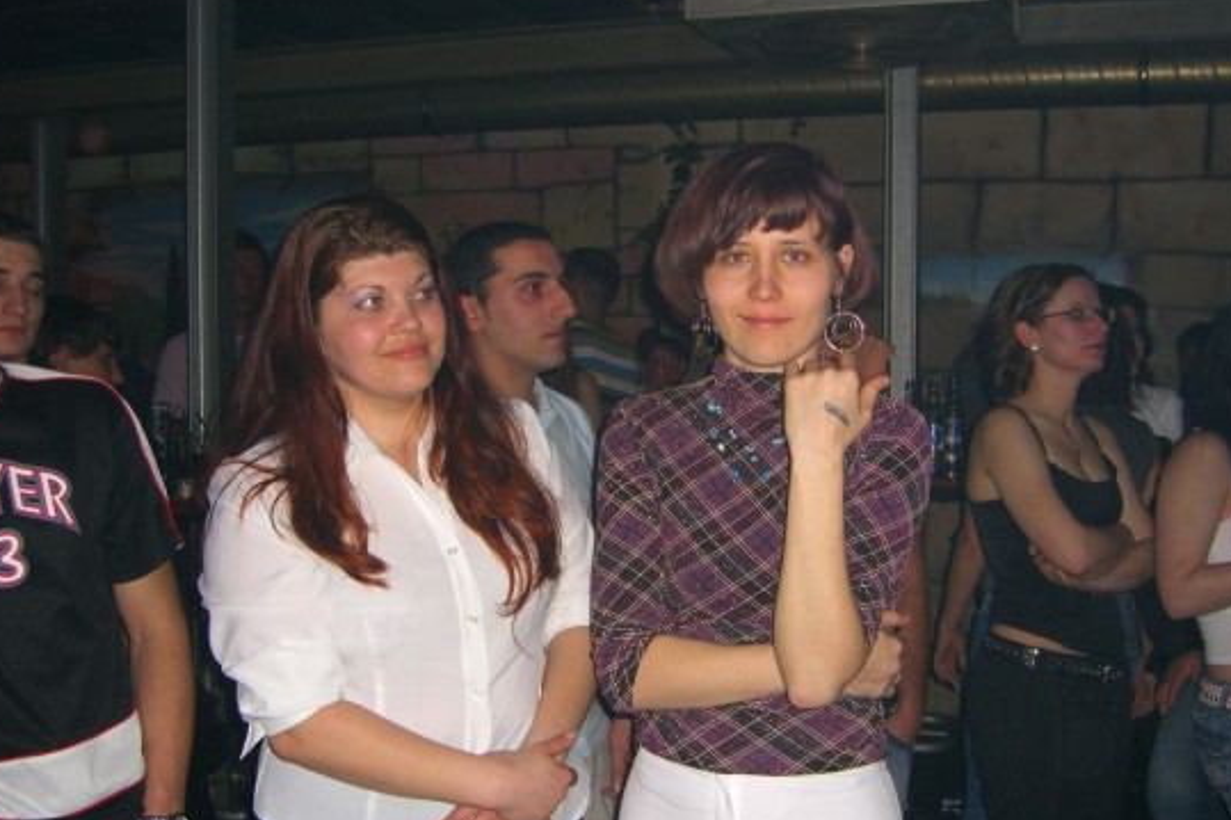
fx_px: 1504
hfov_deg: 44.5
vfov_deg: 30.5
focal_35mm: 44
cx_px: 651
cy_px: 466
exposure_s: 1/60
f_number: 2.8
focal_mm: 7.9
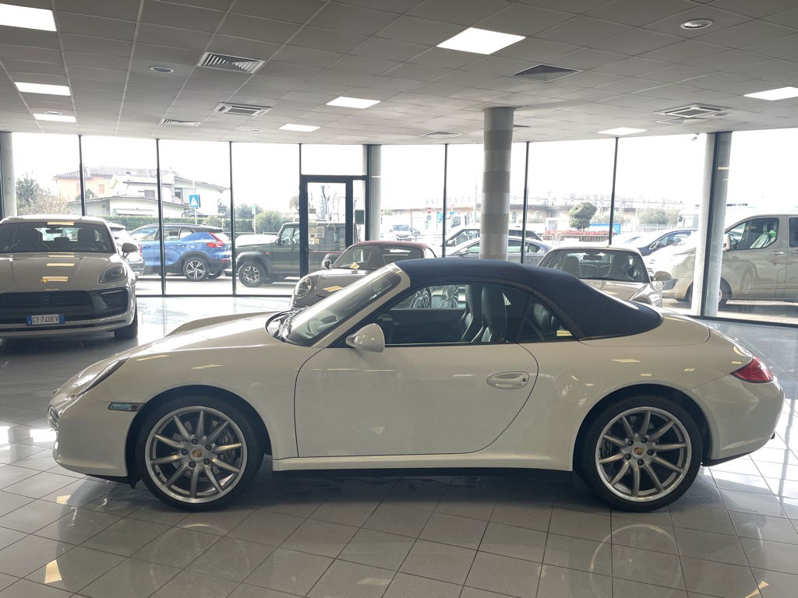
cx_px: 399
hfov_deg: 67.3
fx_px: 599
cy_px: 299
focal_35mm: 26
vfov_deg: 53.1
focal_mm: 4.2
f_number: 1.6
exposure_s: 1/100
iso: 80
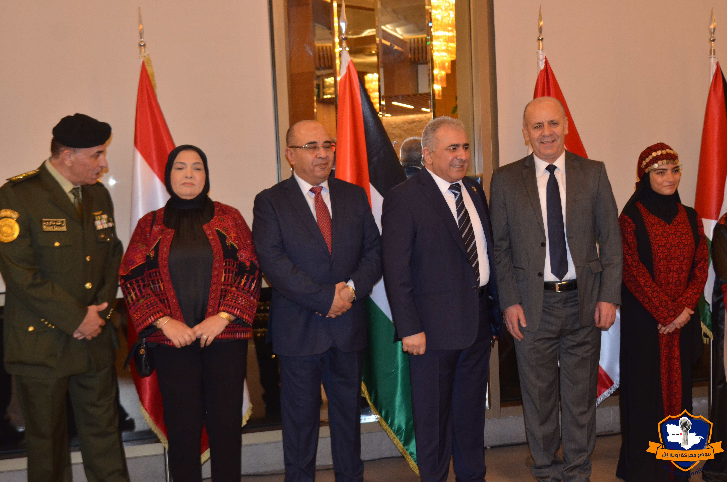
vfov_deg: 28.0
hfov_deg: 41.2
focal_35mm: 48
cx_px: 364
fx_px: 967
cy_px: 241
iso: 800
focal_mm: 32
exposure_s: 1/60
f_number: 4
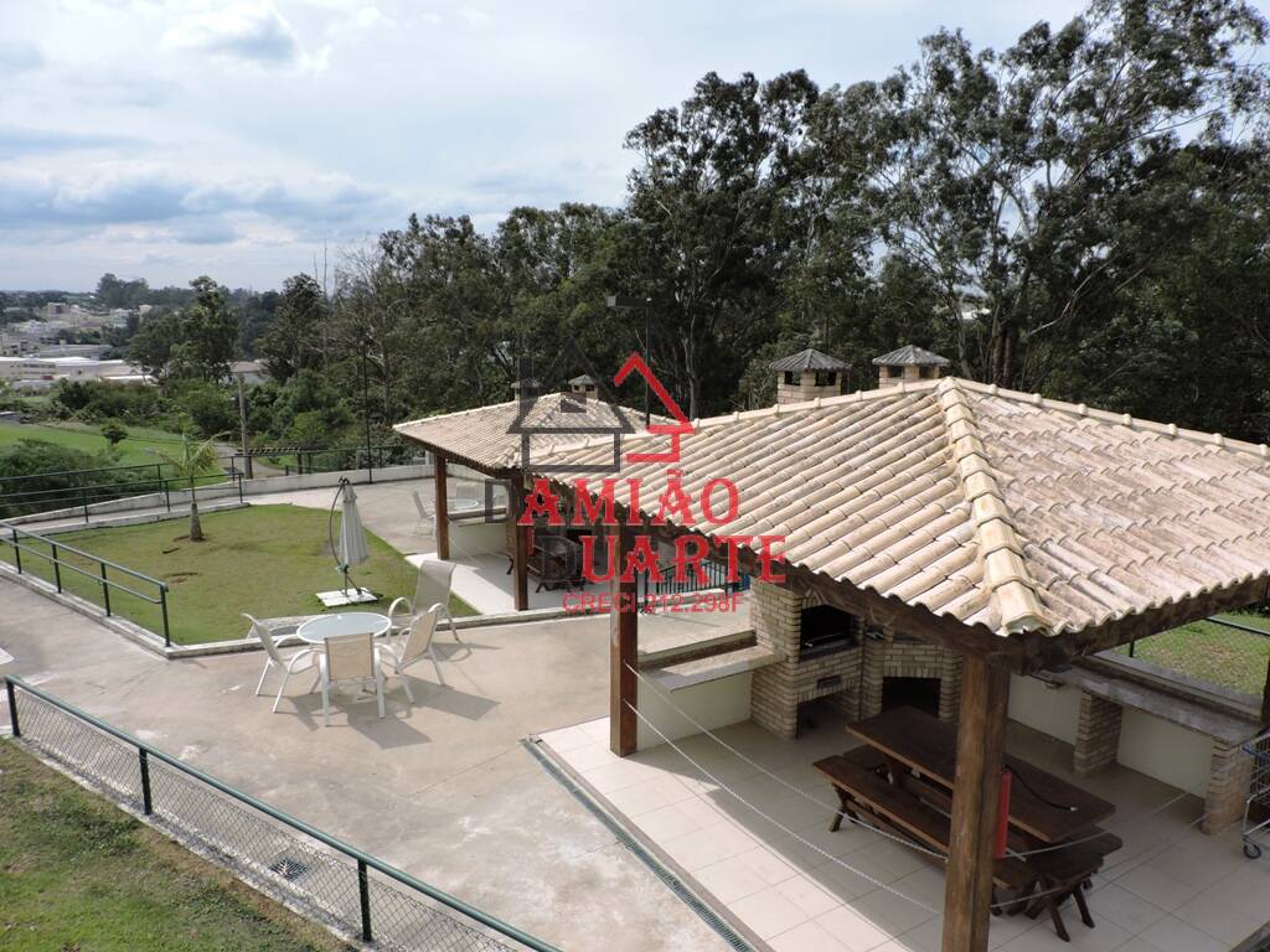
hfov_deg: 71.6
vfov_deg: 56.8
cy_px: 476
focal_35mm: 24
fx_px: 881
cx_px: 635
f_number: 3.3
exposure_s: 1/1250
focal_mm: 4.3
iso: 100
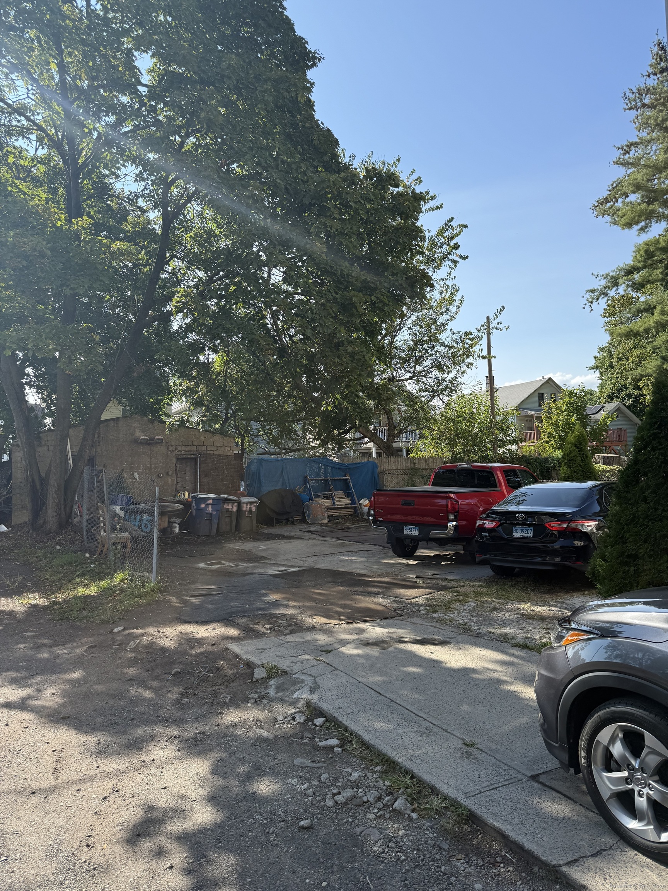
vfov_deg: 71.6
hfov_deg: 56.8
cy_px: 446
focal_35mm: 24
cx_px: 334
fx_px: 618
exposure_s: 1/2611
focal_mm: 6.76
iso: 100
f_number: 1.78
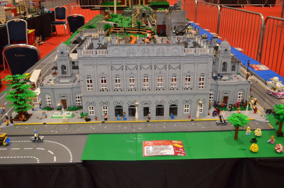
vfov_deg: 36.7
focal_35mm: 36
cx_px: 142
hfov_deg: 53.2
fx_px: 283
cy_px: 94
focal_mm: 24
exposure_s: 1/60
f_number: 4
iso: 3200
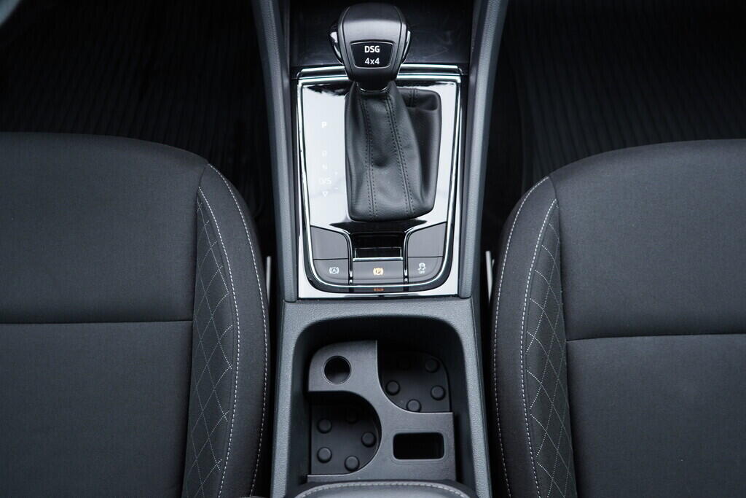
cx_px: 373
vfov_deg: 36.9
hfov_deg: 53.1
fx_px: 746
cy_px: 249
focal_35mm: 36
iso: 320
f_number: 2.8
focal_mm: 24
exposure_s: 1/40
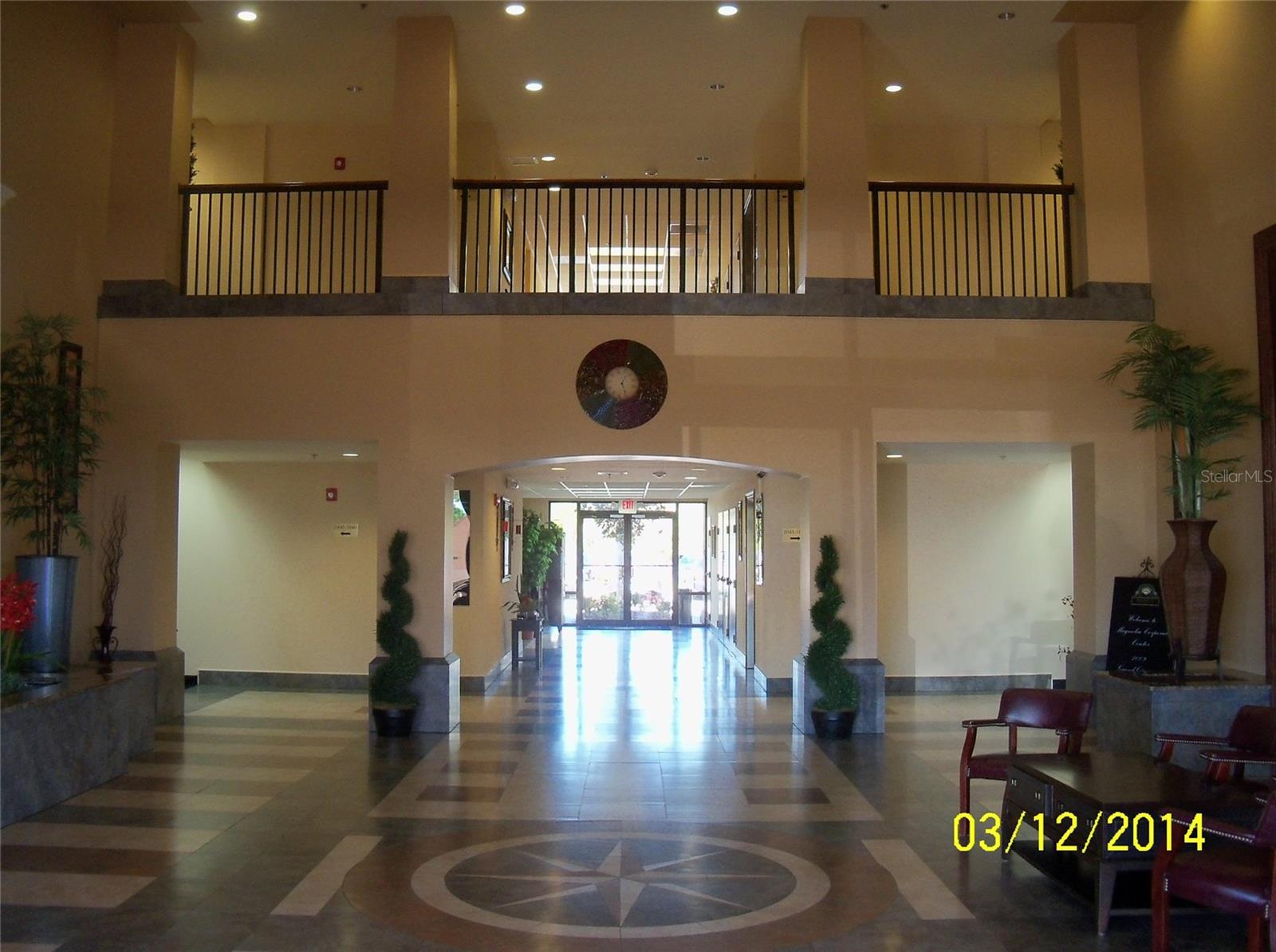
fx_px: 1288
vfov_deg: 40.6
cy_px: 476
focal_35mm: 35
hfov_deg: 52.7
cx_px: 638
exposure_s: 1/40
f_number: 3.5
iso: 250
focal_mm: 6.2
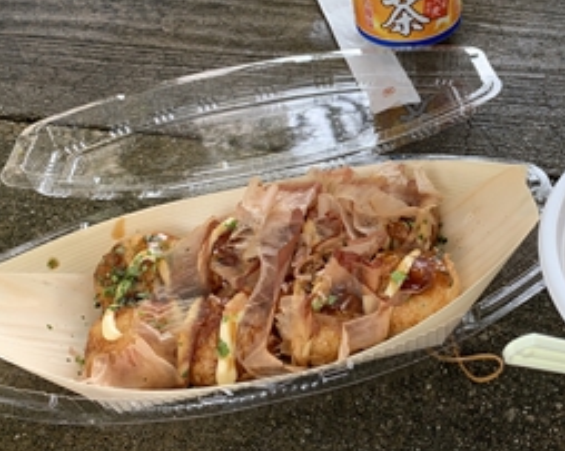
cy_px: 128
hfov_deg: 35.6
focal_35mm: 50
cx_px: 485
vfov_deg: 29.9
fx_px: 836
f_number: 1.8
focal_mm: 4.25
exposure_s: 1/137
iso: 25
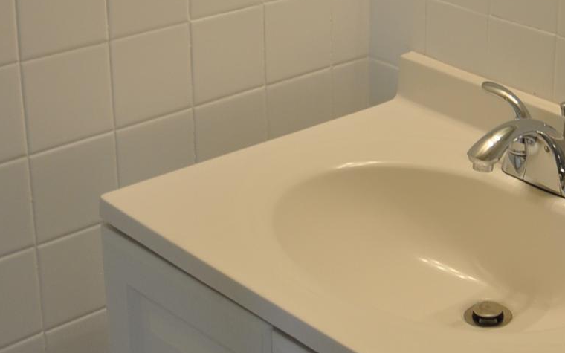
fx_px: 1330
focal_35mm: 86
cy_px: -29
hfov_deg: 23.4
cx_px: 508
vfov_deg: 14.8
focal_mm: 21
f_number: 5.6
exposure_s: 1/30
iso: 280
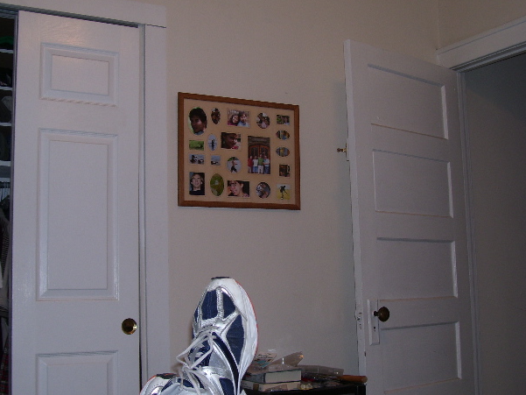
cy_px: 207
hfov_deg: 38.9
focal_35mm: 49
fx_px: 745
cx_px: 249
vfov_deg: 29.7
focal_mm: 7.6
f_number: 3
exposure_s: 1/60
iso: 80
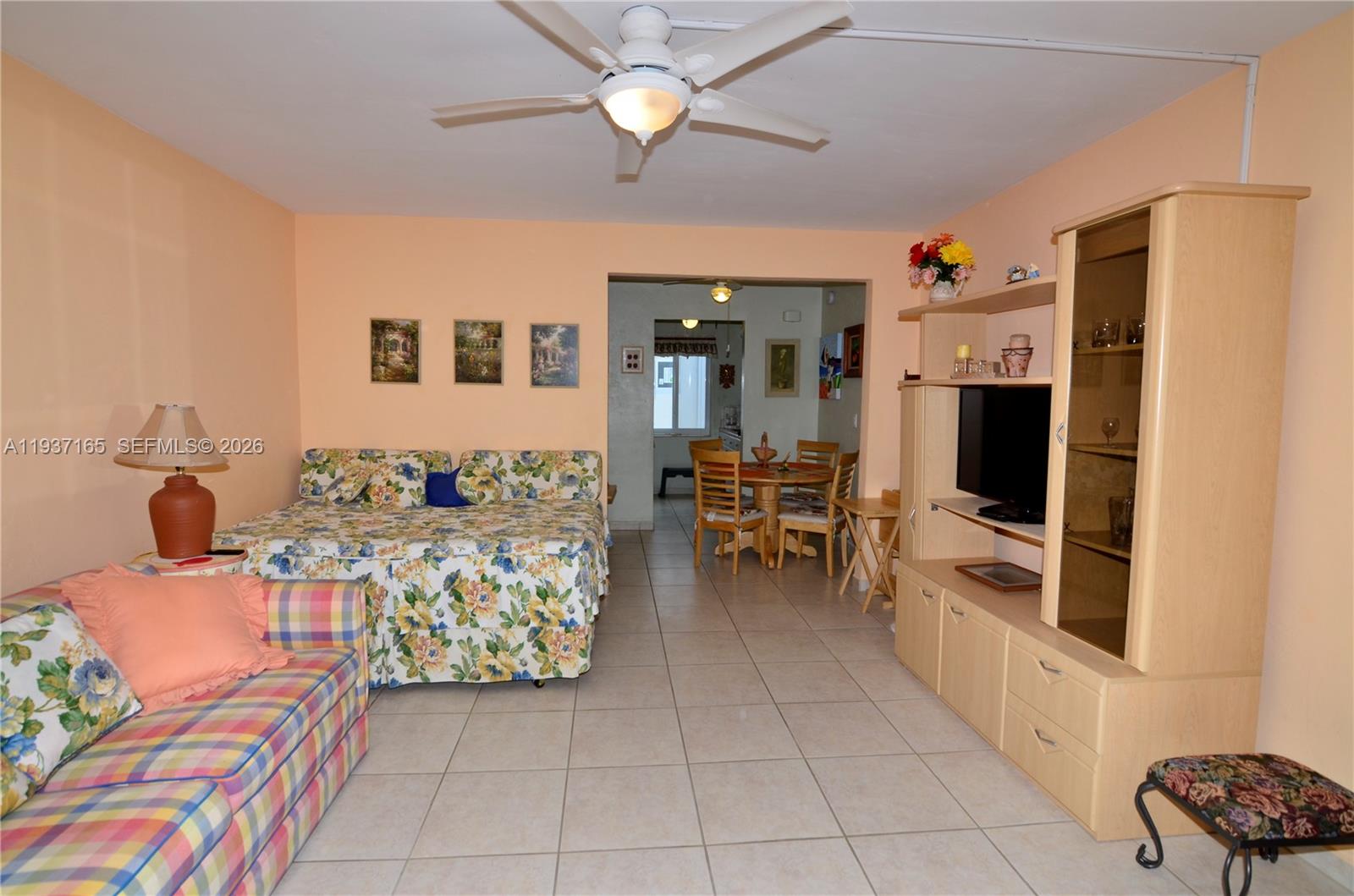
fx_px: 619
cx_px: 677
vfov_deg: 71.8
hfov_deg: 95.1
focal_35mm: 16
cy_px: 448
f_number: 7.1
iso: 200
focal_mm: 11
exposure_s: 1/100
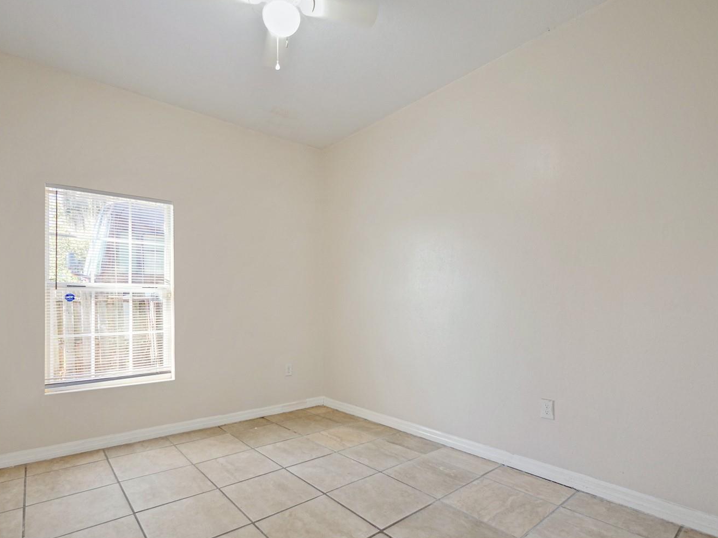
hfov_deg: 91.0
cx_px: 341
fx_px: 352
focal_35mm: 17
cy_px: 314
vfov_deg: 74.1
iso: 640
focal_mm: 7
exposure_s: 1/60
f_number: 4
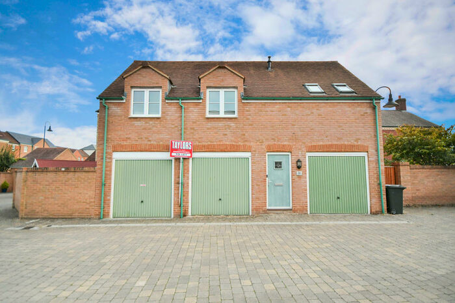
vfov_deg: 72.1
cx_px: 228
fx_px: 209
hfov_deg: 95.0
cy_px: 152
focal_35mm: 16
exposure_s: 1/3200
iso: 1600
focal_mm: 11
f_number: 4.2
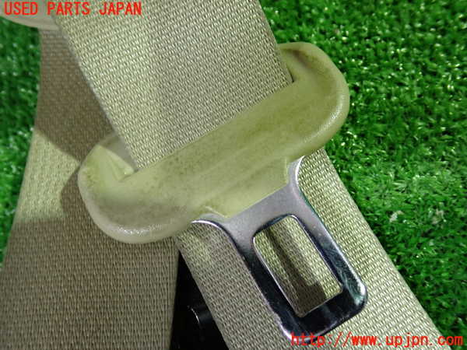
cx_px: 234
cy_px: 175
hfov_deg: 60.0
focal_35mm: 30
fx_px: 405
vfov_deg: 46.8
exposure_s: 1/30
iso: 400
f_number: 2.3
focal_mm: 5.4
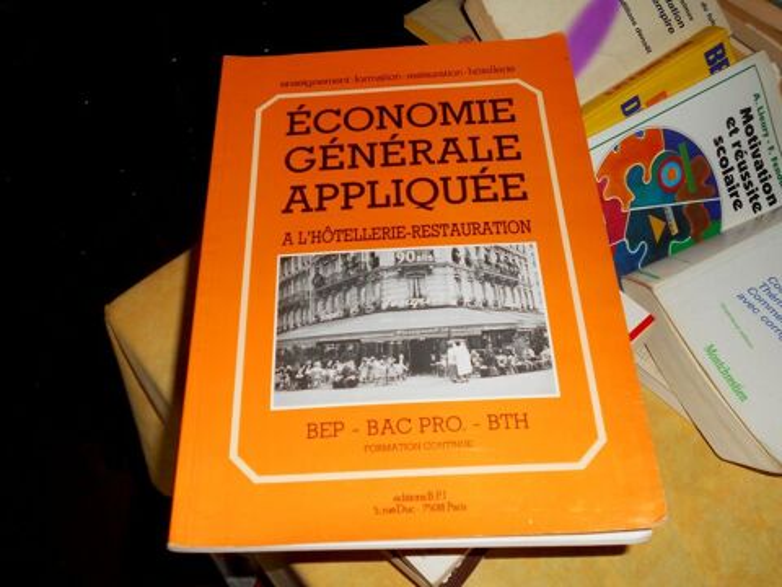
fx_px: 768
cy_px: 294
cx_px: 391
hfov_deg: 54.0
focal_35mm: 34
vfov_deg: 41.8
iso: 80
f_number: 3.6
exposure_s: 1/30
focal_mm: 5.8
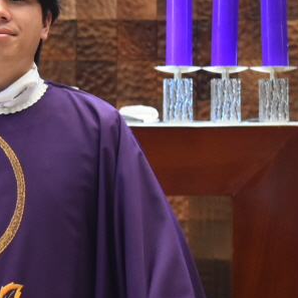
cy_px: 123
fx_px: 2006
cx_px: -15
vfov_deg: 8.5
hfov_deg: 8.4
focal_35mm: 206
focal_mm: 48
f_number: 5.3
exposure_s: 1/60
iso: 1100
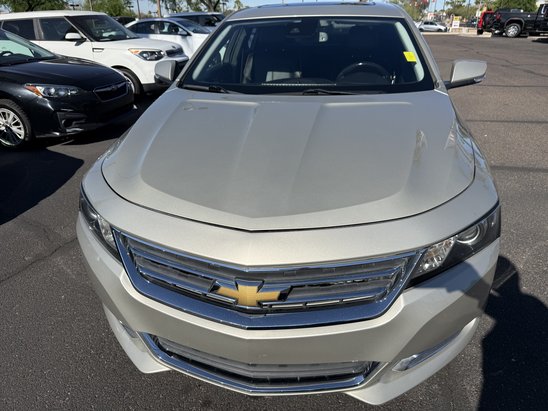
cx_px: 274
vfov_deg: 56.8
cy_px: 206
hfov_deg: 71.6
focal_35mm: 24
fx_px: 380
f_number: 1.78
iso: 80
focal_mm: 6.76
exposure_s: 1/6711
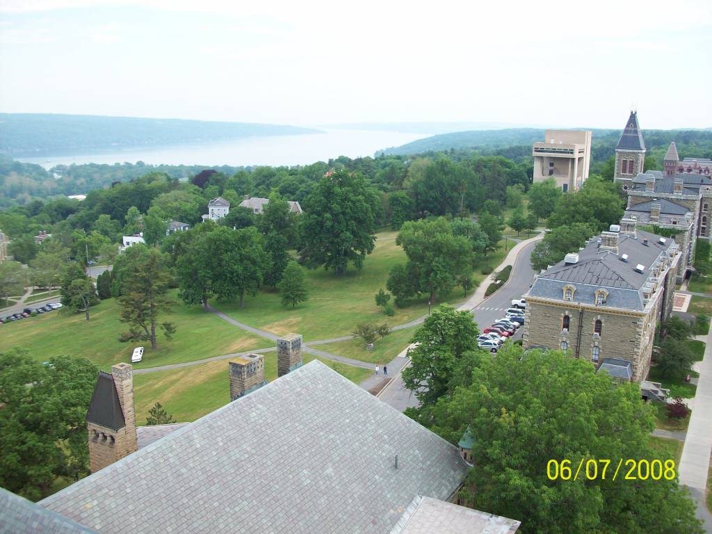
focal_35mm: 34
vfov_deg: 41.8
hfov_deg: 54.0
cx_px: 356
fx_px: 699
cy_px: 267
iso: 80
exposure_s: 1/445
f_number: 2.8
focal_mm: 5.7
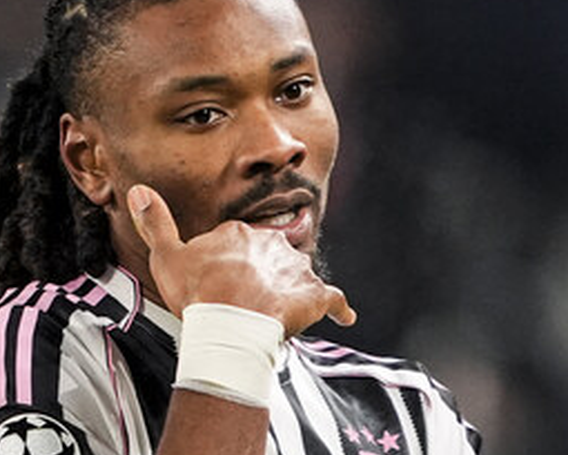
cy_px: 668
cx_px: -145
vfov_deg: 0.8
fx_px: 34630
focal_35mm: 2060
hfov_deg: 0.9
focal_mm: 400
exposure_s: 1/1600
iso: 2000
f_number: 2.8
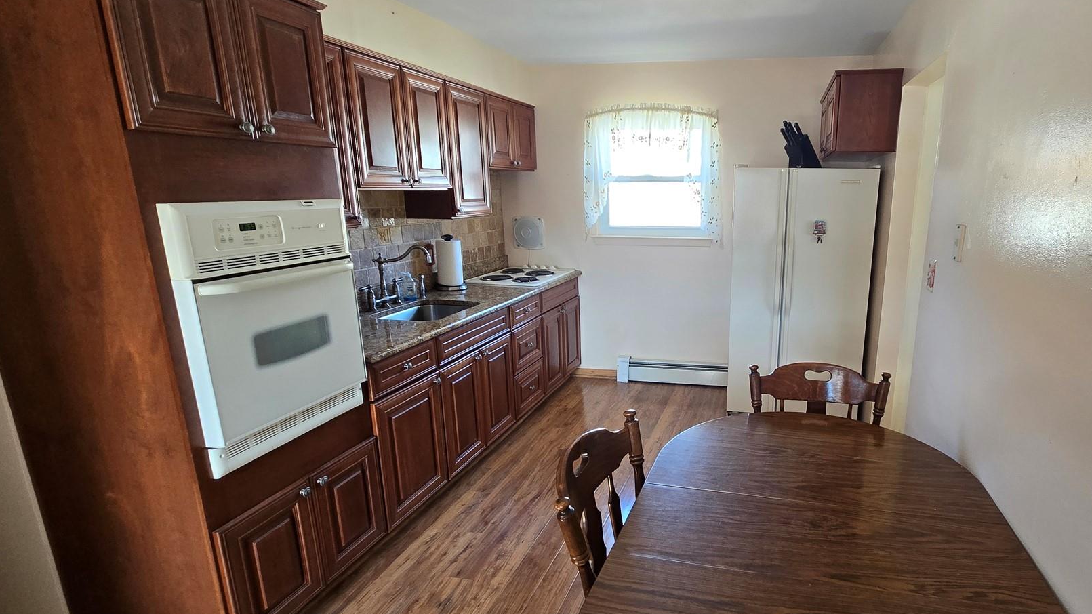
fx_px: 521
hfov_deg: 91.2
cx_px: 668
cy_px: 331
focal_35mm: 18
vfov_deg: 60.9
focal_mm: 2.2
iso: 160
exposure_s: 1/60
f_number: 2.2
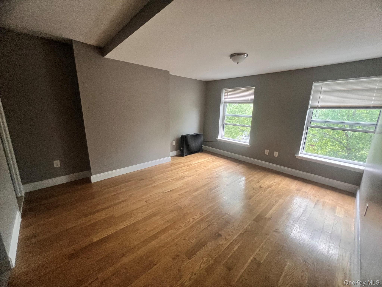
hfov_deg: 106.2
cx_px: 191
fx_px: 143
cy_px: 144
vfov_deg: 89.9
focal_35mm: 13
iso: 250
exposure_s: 1/60
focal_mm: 1.57
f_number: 1.8
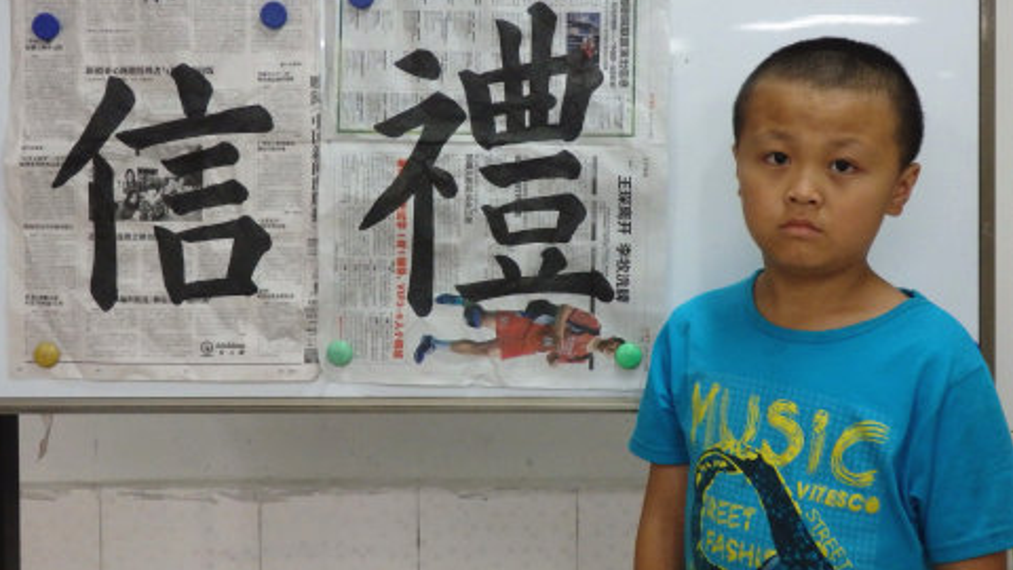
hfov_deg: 41.3
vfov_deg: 23.9
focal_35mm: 50
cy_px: 218
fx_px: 1343
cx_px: 498
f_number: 3.8
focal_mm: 8
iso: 800
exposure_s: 1/80
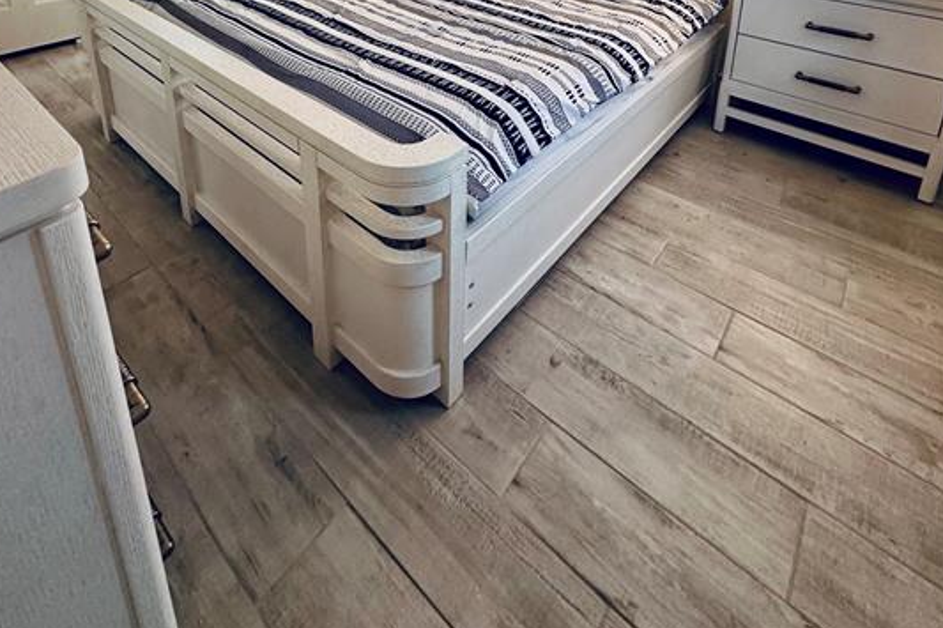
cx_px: 455
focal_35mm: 21
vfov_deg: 48.0
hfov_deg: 81.2
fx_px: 550
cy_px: -14
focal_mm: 2.22
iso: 200
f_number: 2.2
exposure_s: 1/60
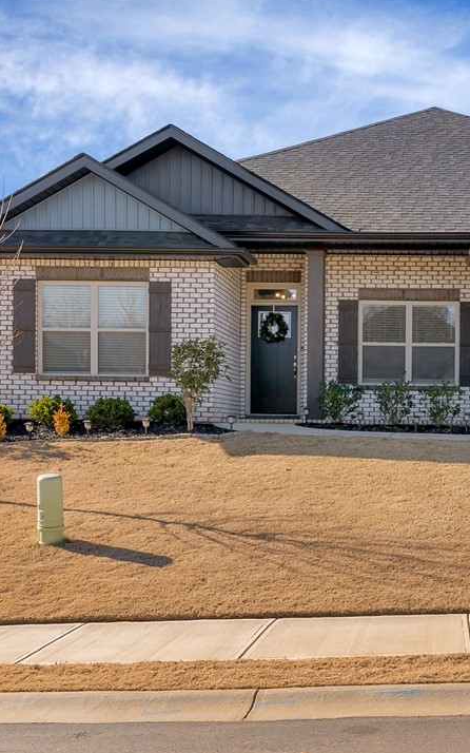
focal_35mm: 48
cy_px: 374
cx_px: 401
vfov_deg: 41.8
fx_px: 984
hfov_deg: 26.2
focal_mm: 31
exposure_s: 1/250
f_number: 10
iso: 200
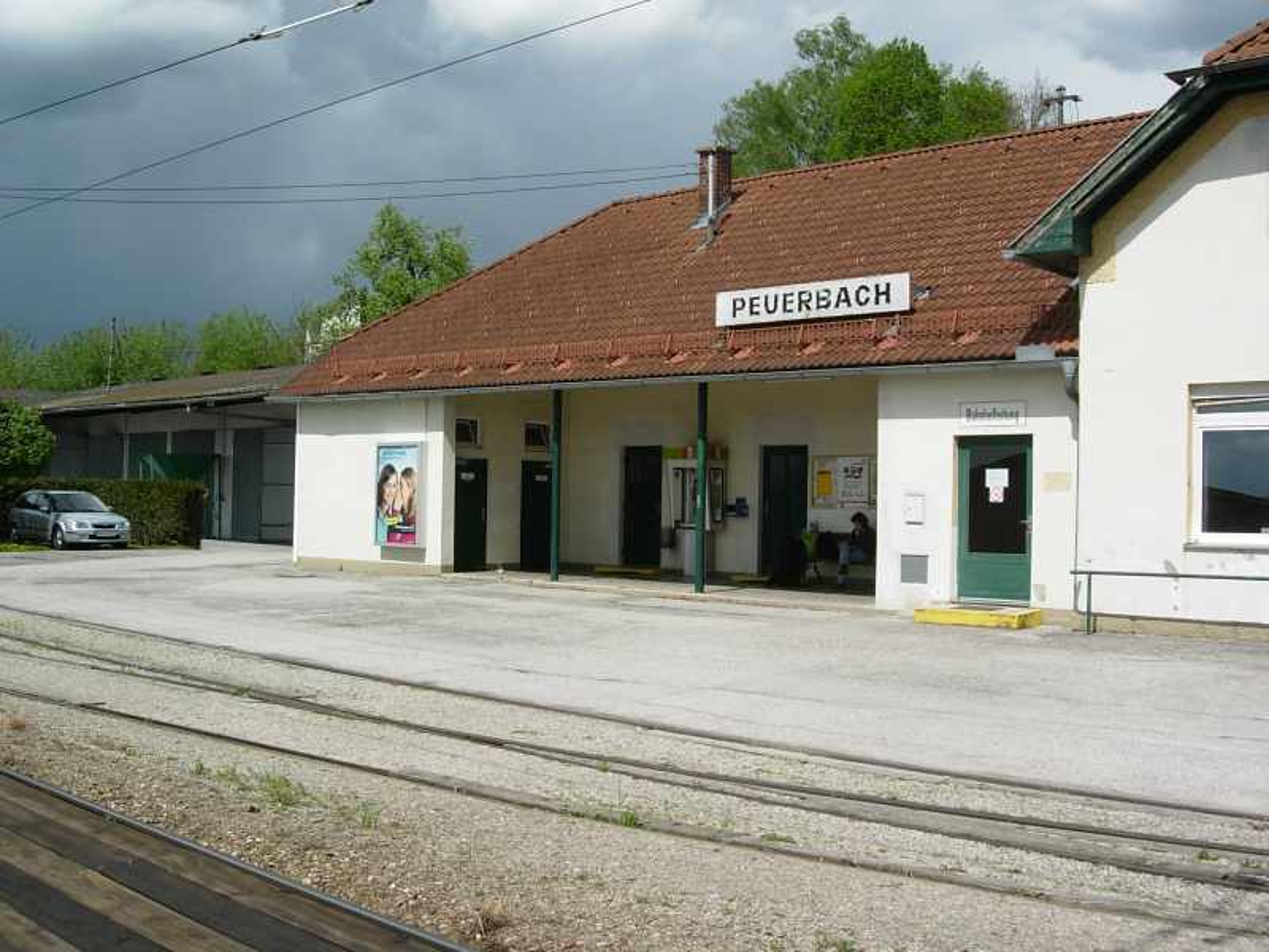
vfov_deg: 37.7
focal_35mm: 38
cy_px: 476
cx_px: 634
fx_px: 1393
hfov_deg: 49.0
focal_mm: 7.8
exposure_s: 1/1054
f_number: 4.8
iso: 79
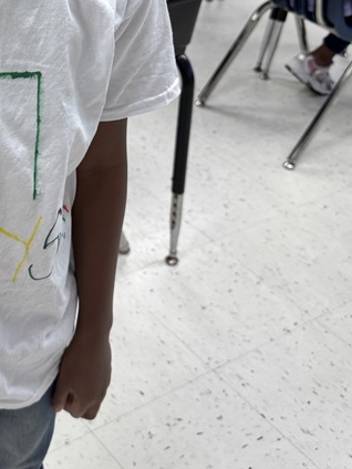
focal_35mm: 58
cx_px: -35
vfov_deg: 32.4
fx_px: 786
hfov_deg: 23.6
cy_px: 98
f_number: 1.78
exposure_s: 1/120
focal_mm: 6.76
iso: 200
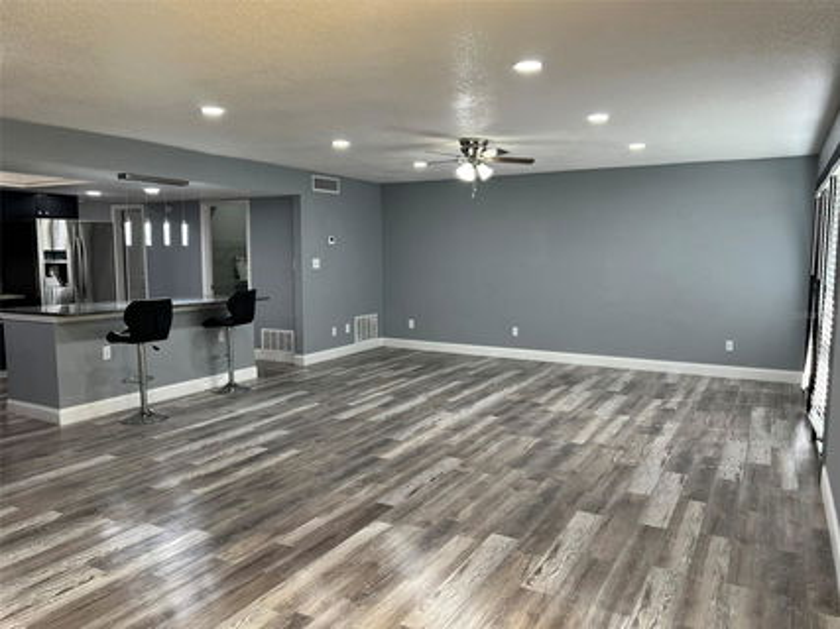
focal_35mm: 26
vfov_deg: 53.0
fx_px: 631
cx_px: 420
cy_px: 314
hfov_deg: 67.3
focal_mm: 5.7
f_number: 1.5
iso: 100
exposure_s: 1/120
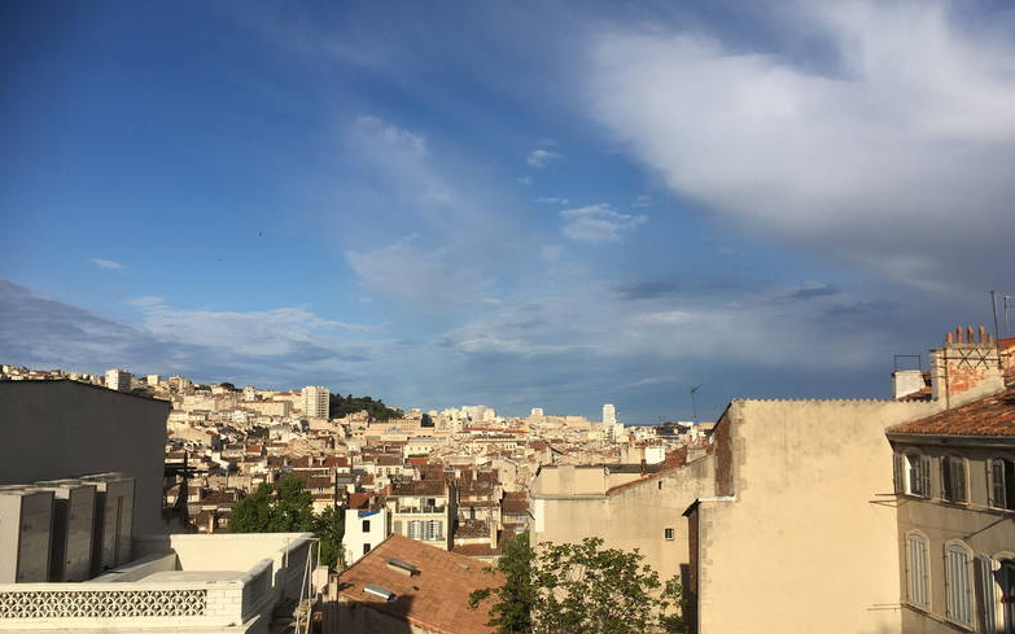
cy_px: 342
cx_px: 509
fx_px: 857
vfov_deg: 40.5
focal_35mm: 31
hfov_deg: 61.2
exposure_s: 1/2747
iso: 25
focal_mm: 4.15
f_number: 2.2
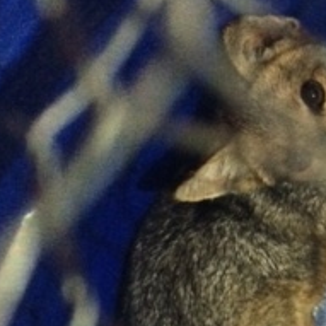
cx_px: 367
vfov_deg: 19.0
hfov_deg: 18.7
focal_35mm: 89
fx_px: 948
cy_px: 314
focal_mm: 4.12
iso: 640
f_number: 2.2
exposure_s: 1/15
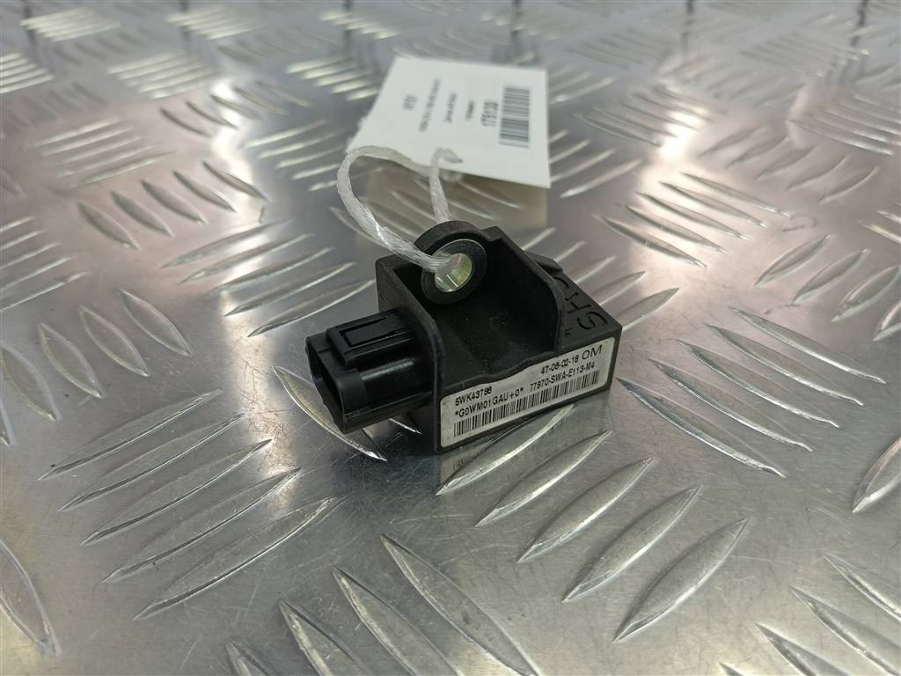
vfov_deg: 51.4
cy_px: 338
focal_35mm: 27
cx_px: 450
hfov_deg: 65.3
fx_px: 703
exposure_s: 1/50
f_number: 1.6
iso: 80
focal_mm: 4.11
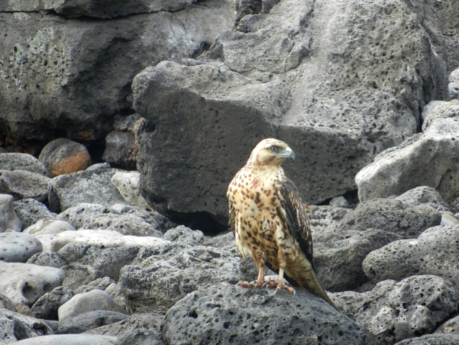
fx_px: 5967
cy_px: 172
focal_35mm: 450
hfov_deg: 4.4
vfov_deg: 3.3
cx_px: 230
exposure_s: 1/250
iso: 250
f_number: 5.9
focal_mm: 81
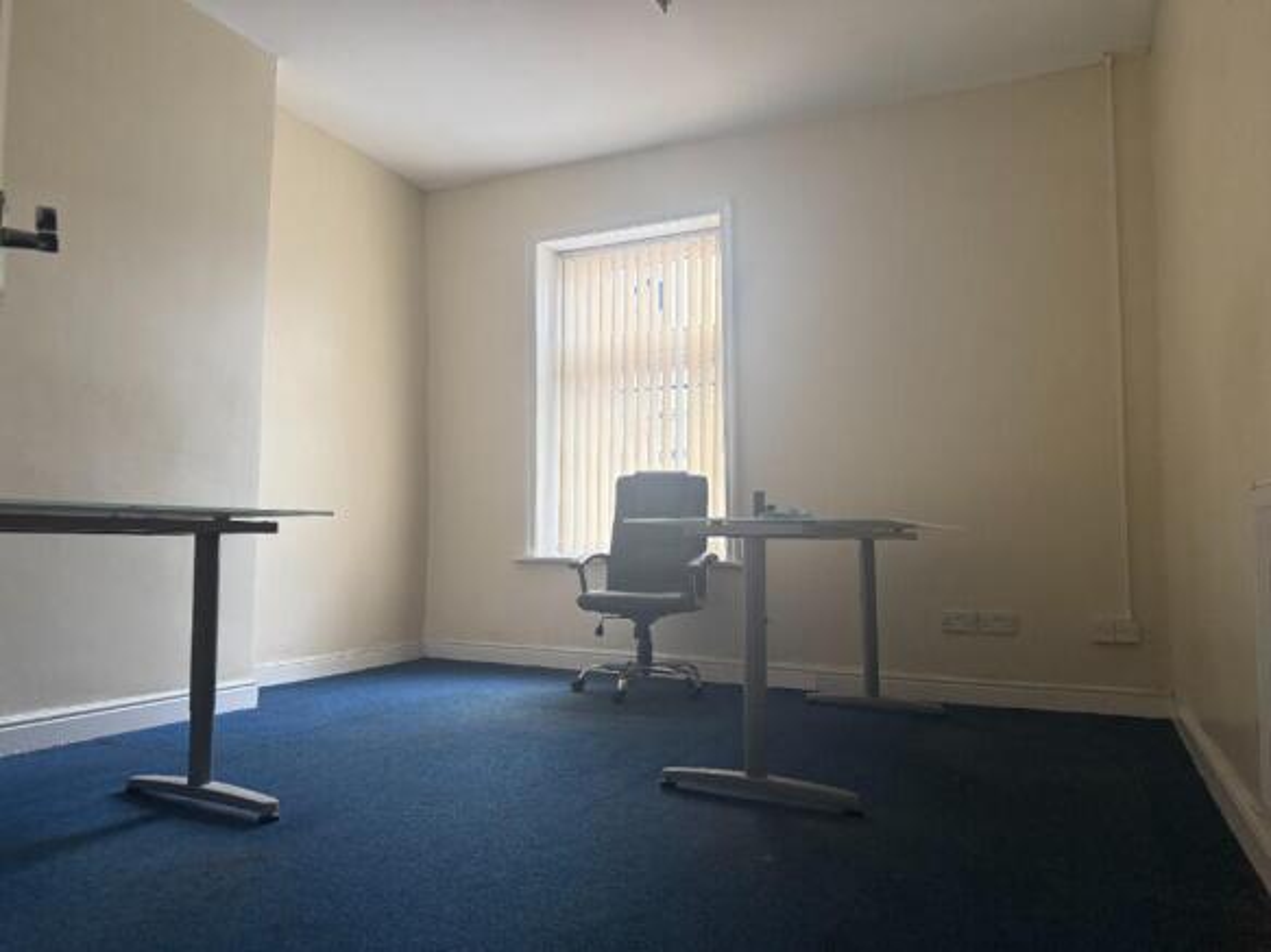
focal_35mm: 24
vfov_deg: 56.8
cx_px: 636
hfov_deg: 71.6
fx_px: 881
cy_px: 476
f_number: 1.78
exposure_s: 1/60
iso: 250
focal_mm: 6.76
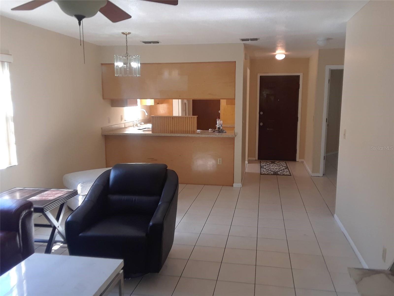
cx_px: 197
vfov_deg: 46.8
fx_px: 341
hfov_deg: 60.0
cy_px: 148
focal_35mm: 30
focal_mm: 2.47
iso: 40
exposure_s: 1/40
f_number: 1.9
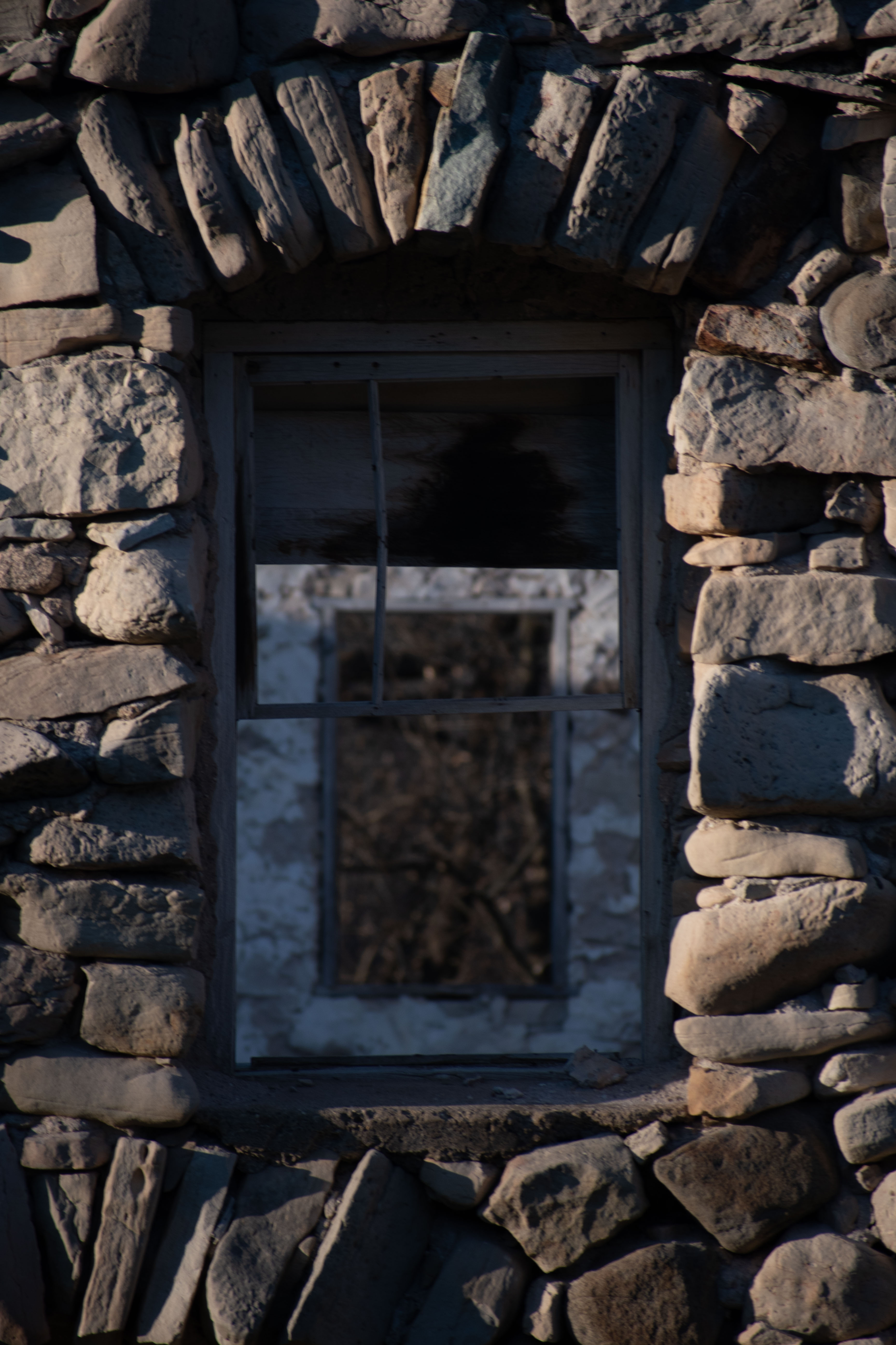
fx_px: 13439
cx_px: 448
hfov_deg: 3.8
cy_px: 672
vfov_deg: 5.7
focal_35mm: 360
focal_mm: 240
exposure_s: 1/500
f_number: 6
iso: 100
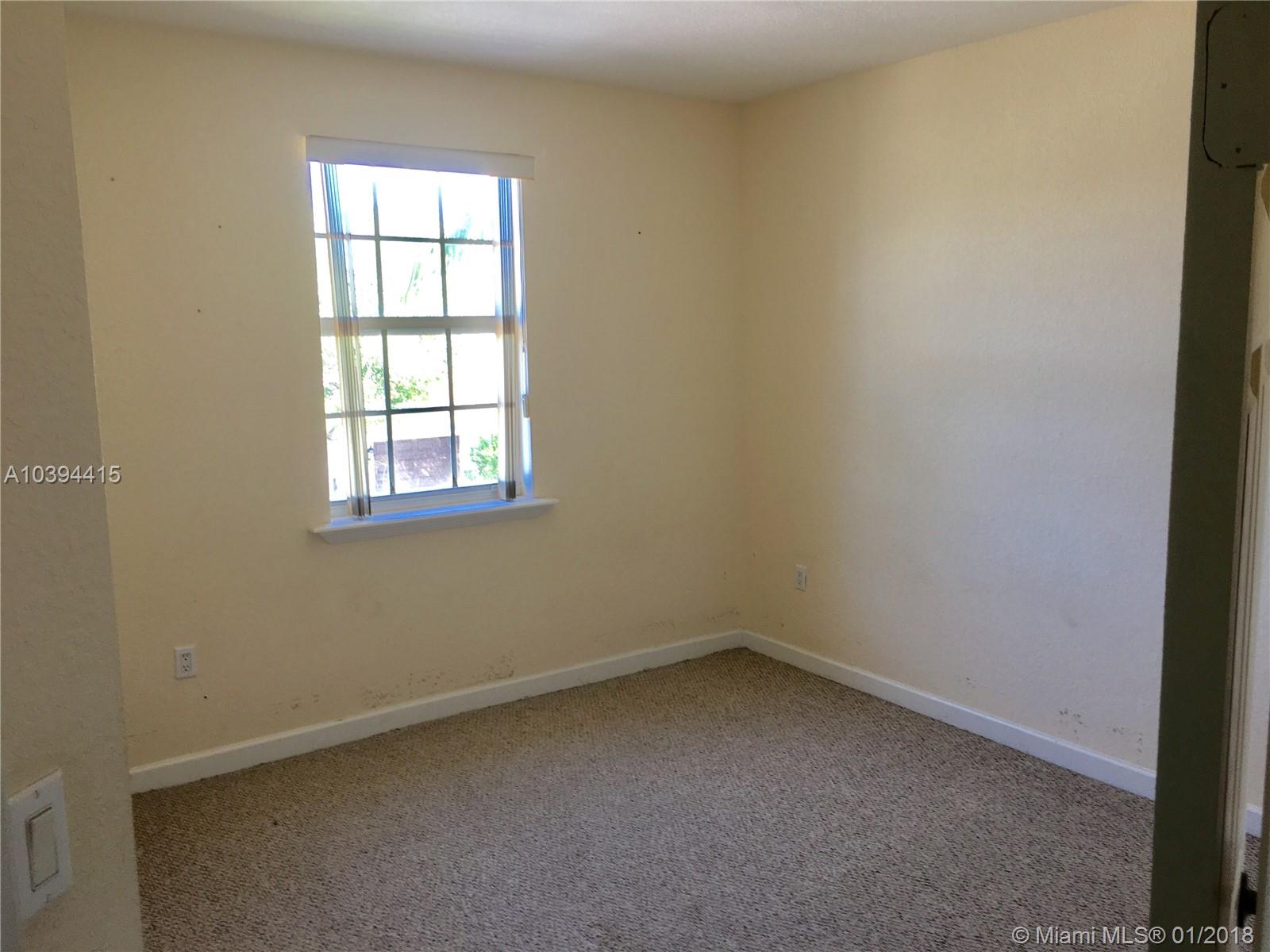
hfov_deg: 61.7
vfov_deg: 48.2
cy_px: 476
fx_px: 1064
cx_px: 635
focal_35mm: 29
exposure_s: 1/40
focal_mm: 4.15
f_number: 2.2
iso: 25
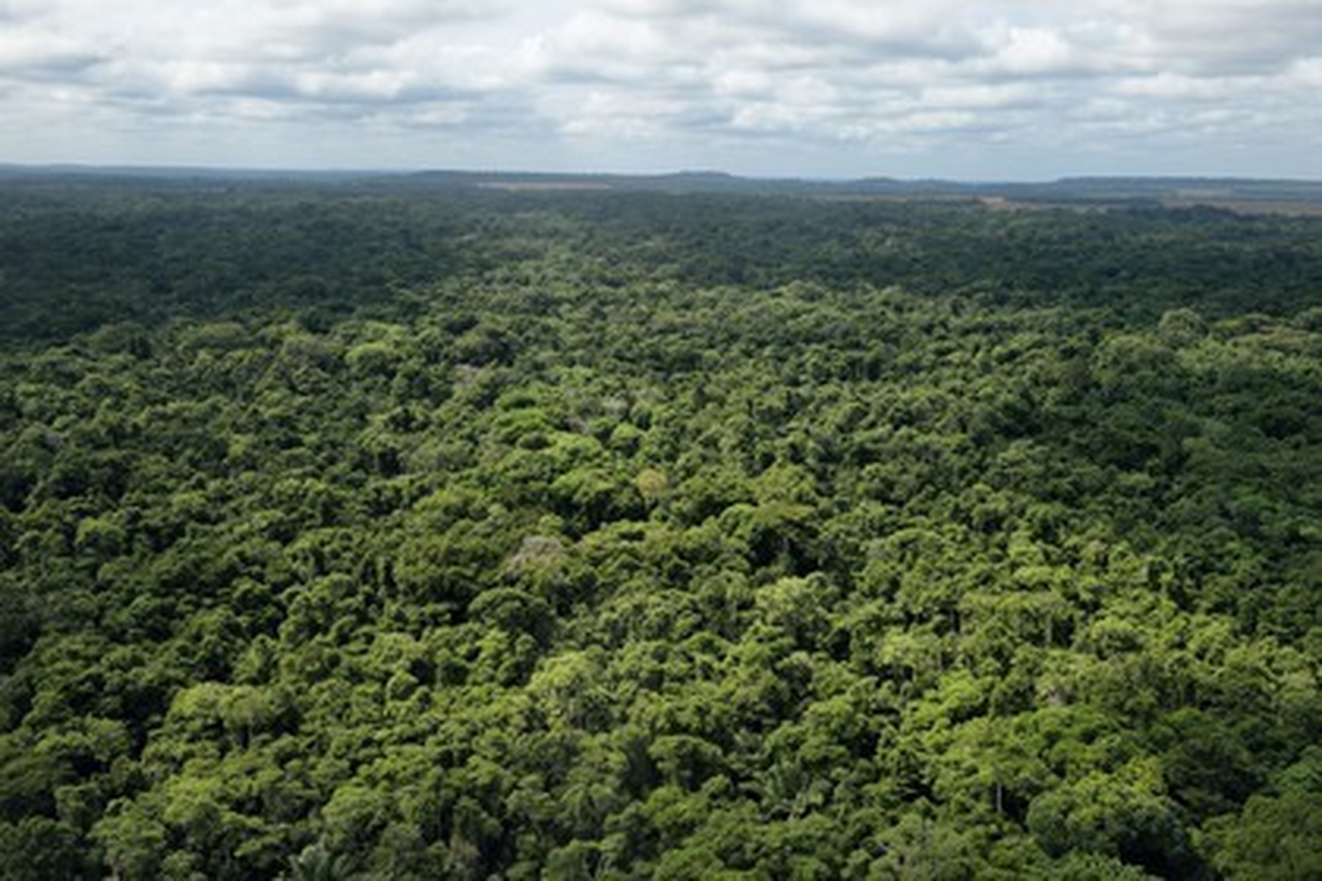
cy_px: 440
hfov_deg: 55.8
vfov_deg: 38.9
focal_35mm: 34
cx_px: 661
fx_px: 1248
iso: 200
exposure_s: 1/320
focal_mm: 34
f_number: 7.1
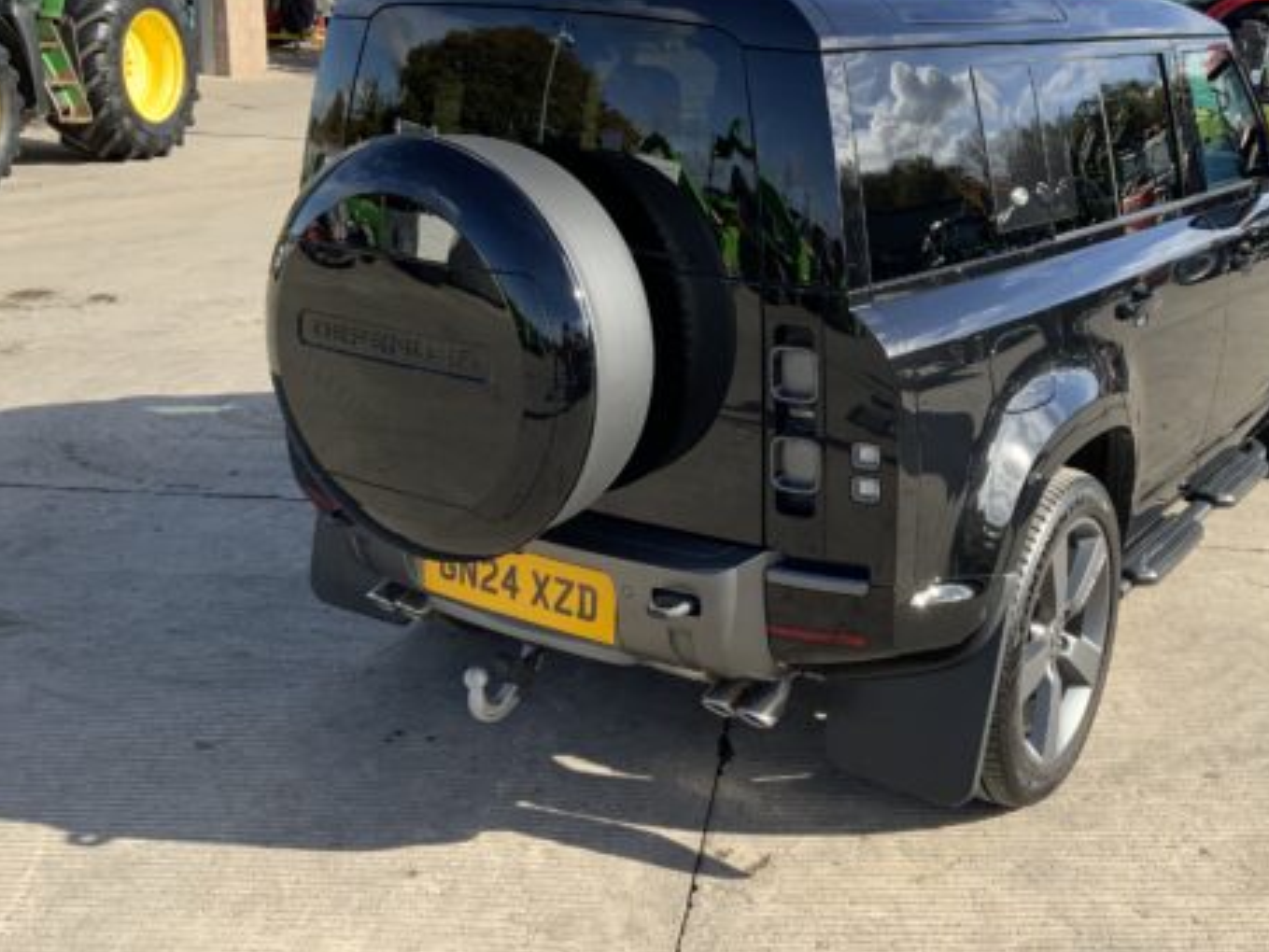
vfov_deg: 35.0
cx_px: 849
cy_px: 375
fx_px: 1503
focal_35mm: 41
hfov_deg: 45.1
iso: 16
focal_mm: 3
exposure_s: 1/944
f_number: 1.8
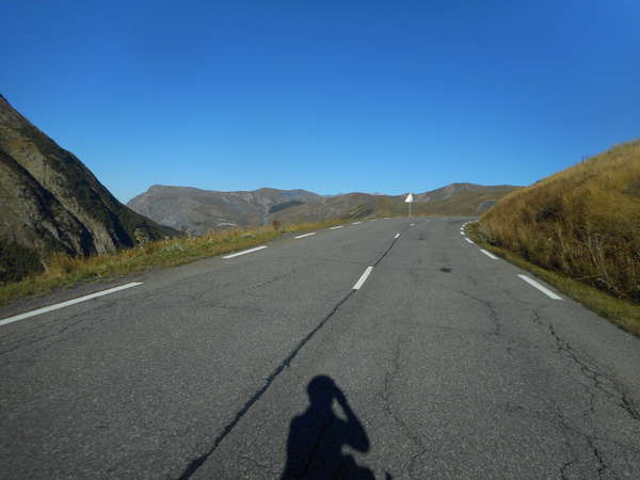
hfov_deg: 69.4
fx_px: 462
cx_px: 320
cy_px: 240
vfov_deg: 54.9
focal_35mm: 25
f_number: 10.5
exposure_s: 1/200
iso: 80
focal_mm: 4.5
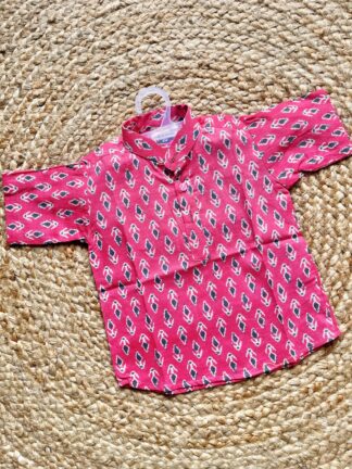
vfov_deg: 67.3
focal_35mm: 26
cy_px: 234
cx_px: 176
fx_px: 353
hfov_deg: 53.1
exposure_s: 1/122
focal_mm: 5.1
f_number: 1.6
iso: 50
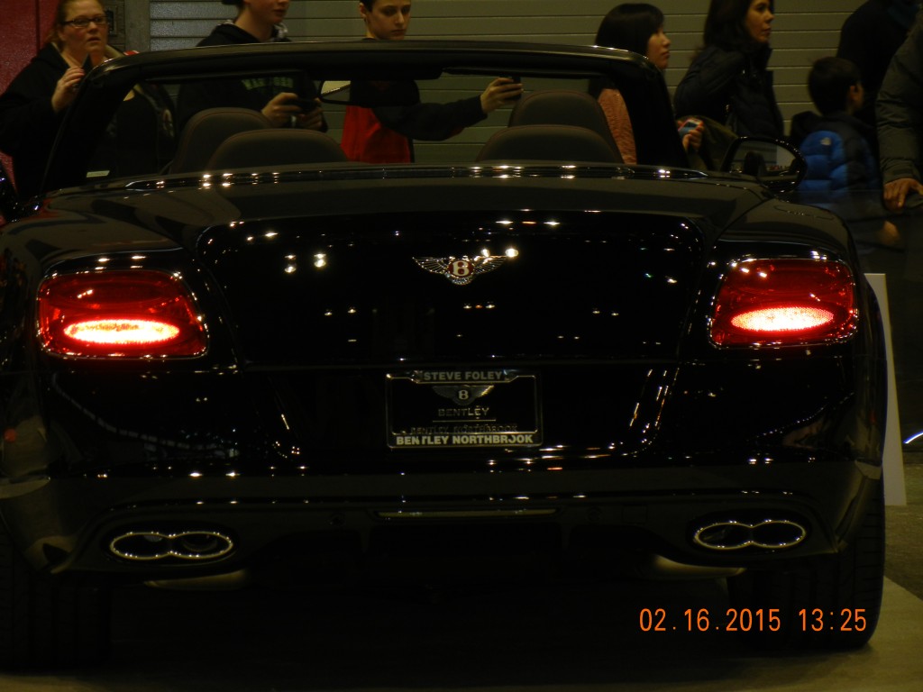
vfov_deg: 7.4
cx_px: 462
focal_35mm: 200
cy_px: 346
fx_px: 5333
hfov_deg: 9.9
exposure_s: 1/60
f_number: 4.7
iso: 200
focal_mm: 36
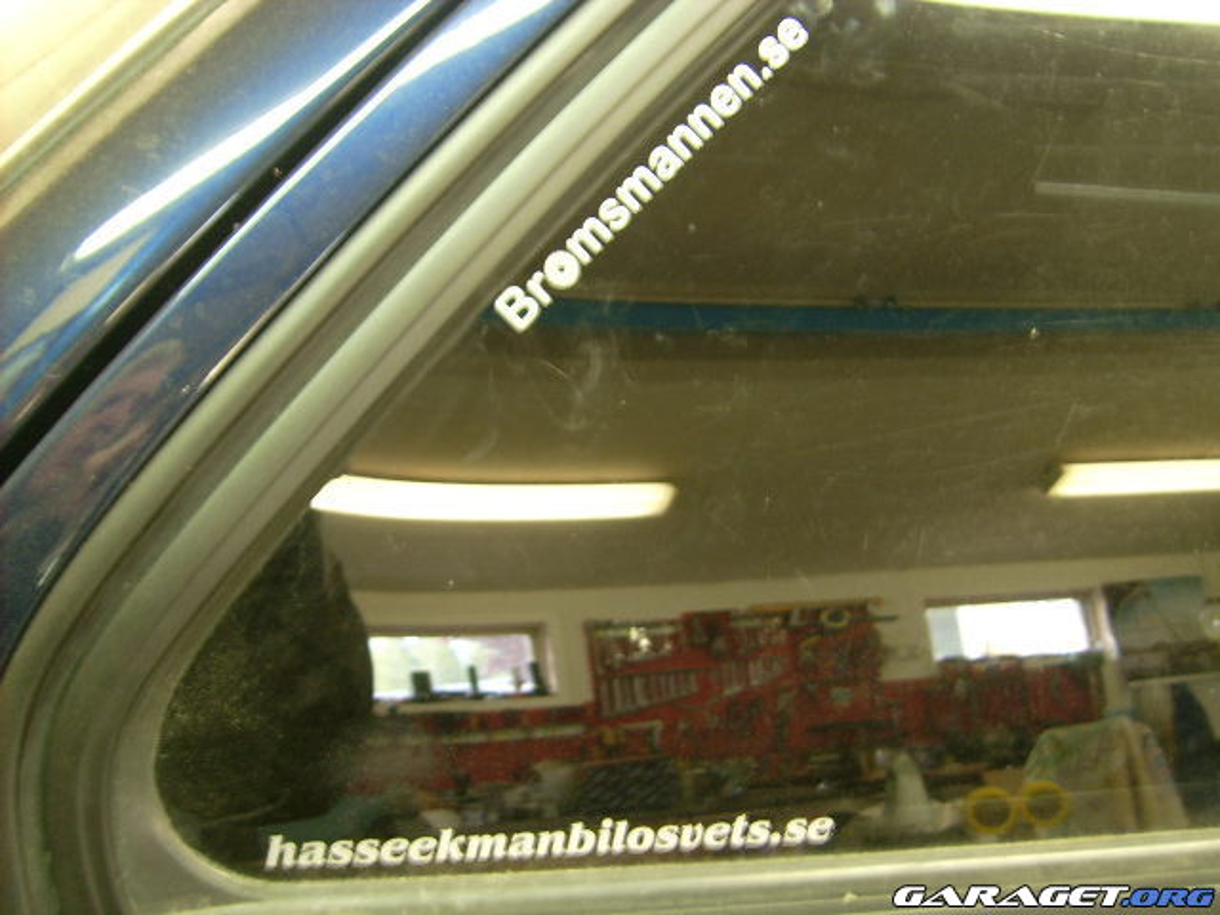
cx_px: 610
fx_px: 1586
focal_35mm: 45
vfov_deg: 32.2
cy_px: 458
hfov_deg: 42.1
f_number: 3.1
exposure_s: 1/2
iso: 50
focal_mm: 7.53
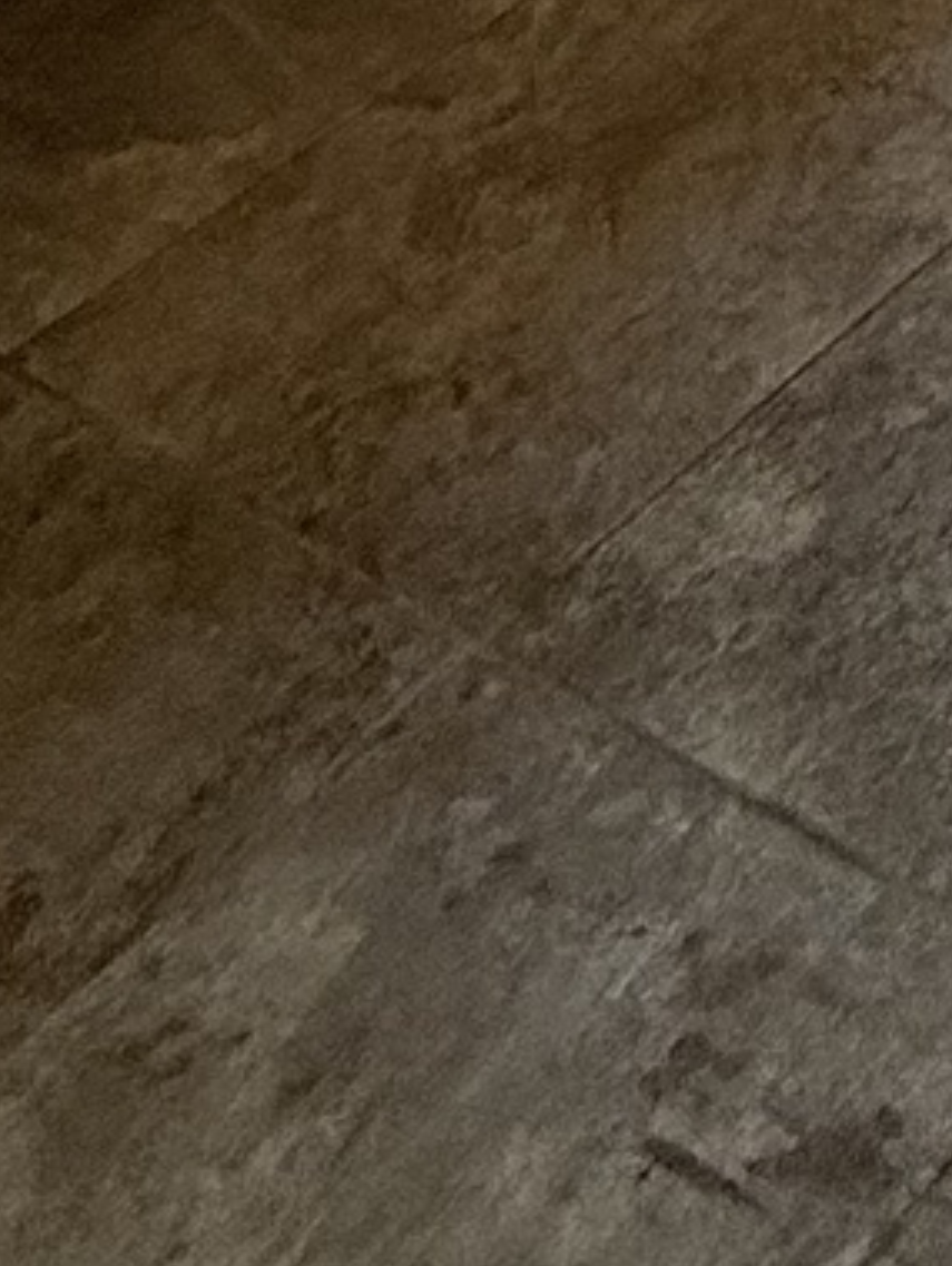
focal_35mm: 85
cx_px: 2572
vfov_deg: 13.7
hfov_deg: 12.1
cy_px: -1988
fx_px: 3112
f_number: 2.2
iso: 250
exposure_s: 1/60
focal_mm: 2.22
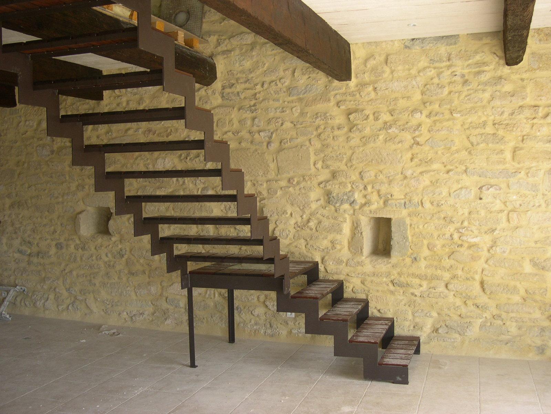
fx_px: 605
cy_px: 207
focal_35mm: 38
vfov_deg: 37.7
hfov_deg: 49.0
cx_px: 276
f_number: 2.8
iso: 100
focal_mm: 8
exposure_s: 1/90.1
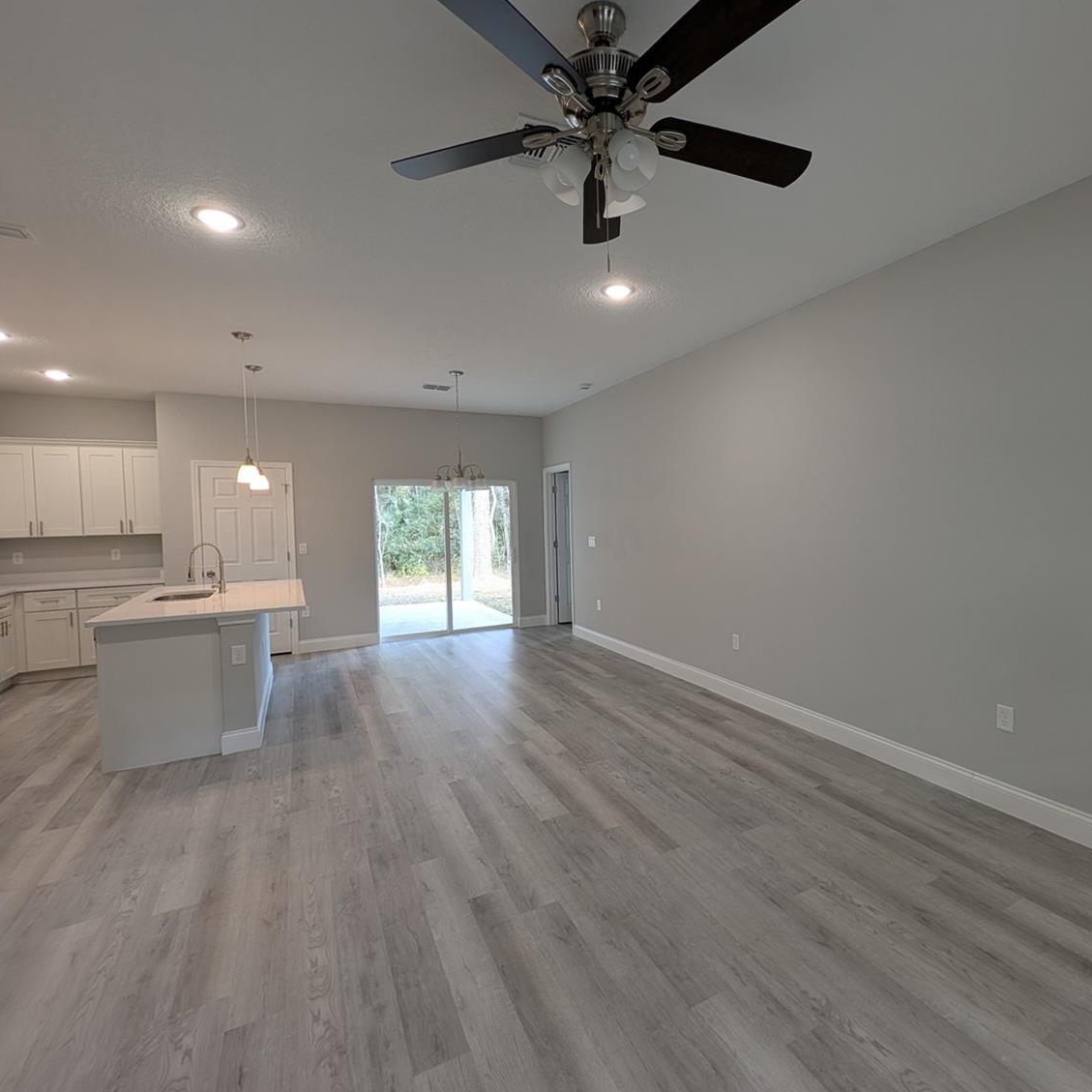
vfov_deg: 91.1
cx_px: 621
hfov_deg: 90.6
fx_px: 535
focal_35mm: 15
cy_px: 532
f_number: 1.95
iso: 59
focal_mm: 2.23
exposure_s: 1/60
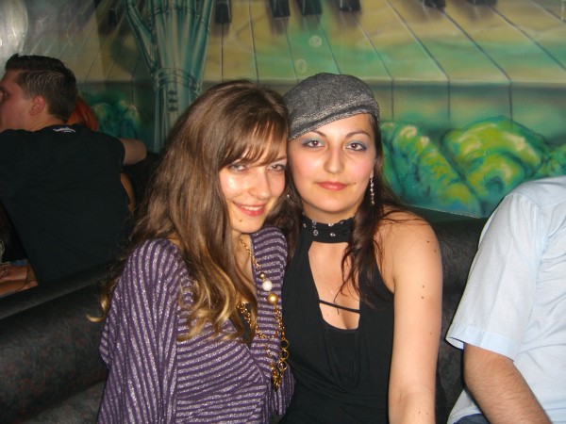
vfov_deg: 37.7
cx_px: 283
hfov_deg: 49.0
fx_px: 621
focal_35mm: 38
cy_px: 212
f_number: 2.8
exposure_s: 1/60
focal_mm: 7.9
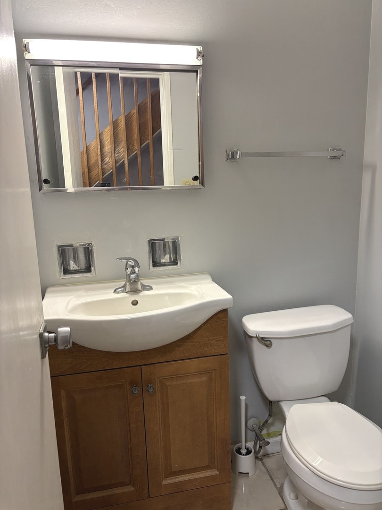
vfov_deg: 67.3
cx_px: 191
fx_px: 383
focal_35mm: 26
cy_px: 255
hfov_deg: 53.1
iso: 160
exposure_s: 1/60
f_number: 1.6
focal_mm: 5.96
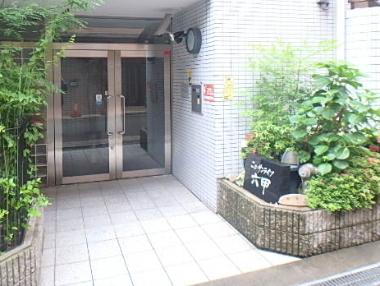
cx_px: 156
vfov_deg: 47.5
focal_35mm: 29
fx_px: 319
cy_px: 96
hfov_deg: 61.2
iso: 250
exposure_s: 1/30
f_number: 3.5
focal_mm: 3.7
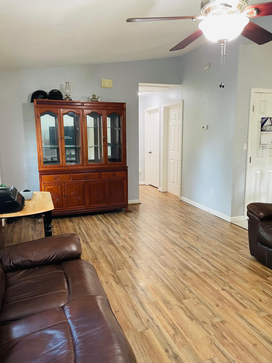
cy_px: 182
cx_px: 136
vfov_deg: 67.3
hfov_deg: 53.1
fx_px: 272
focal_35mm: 26
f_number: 1.6
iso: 320
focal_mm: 4.2
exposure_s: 1/60
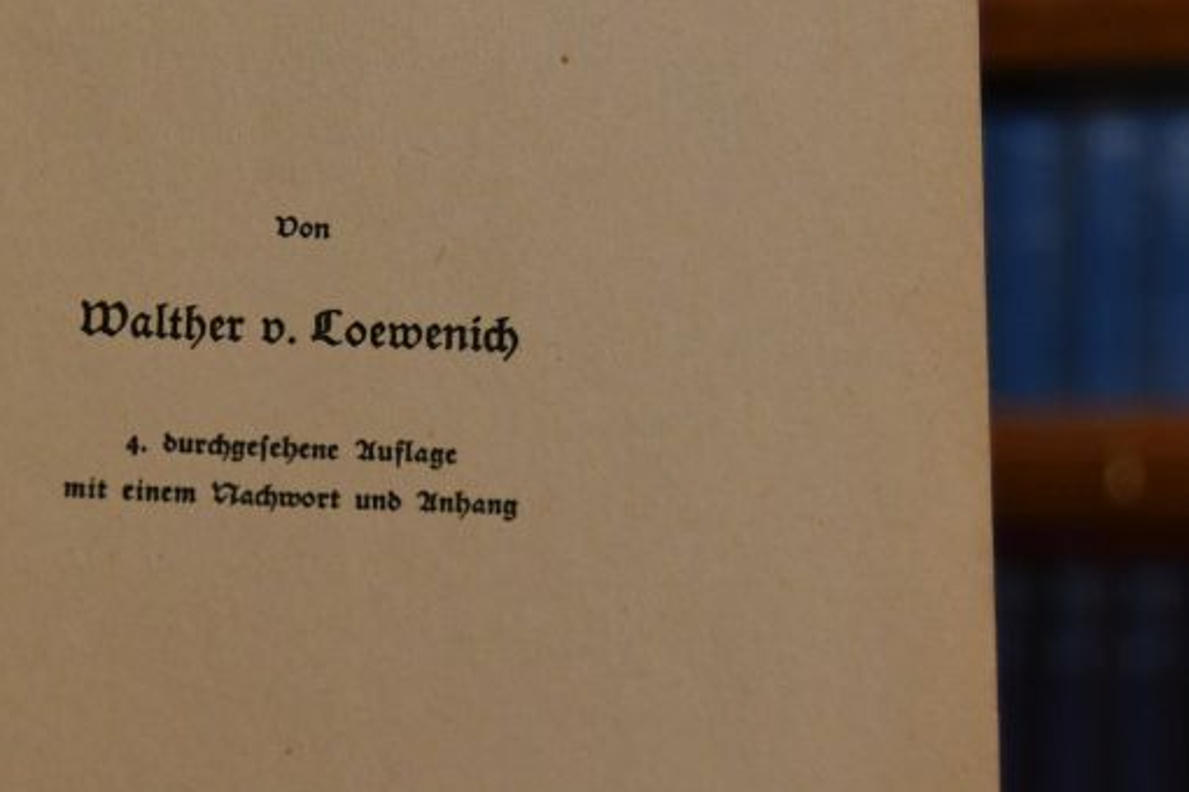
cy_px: 560
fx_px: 3534
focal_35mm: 107
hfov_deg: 18.9
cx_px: 205
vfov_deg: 12.8
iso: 800
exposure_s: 1/160
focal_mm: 26
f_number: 4
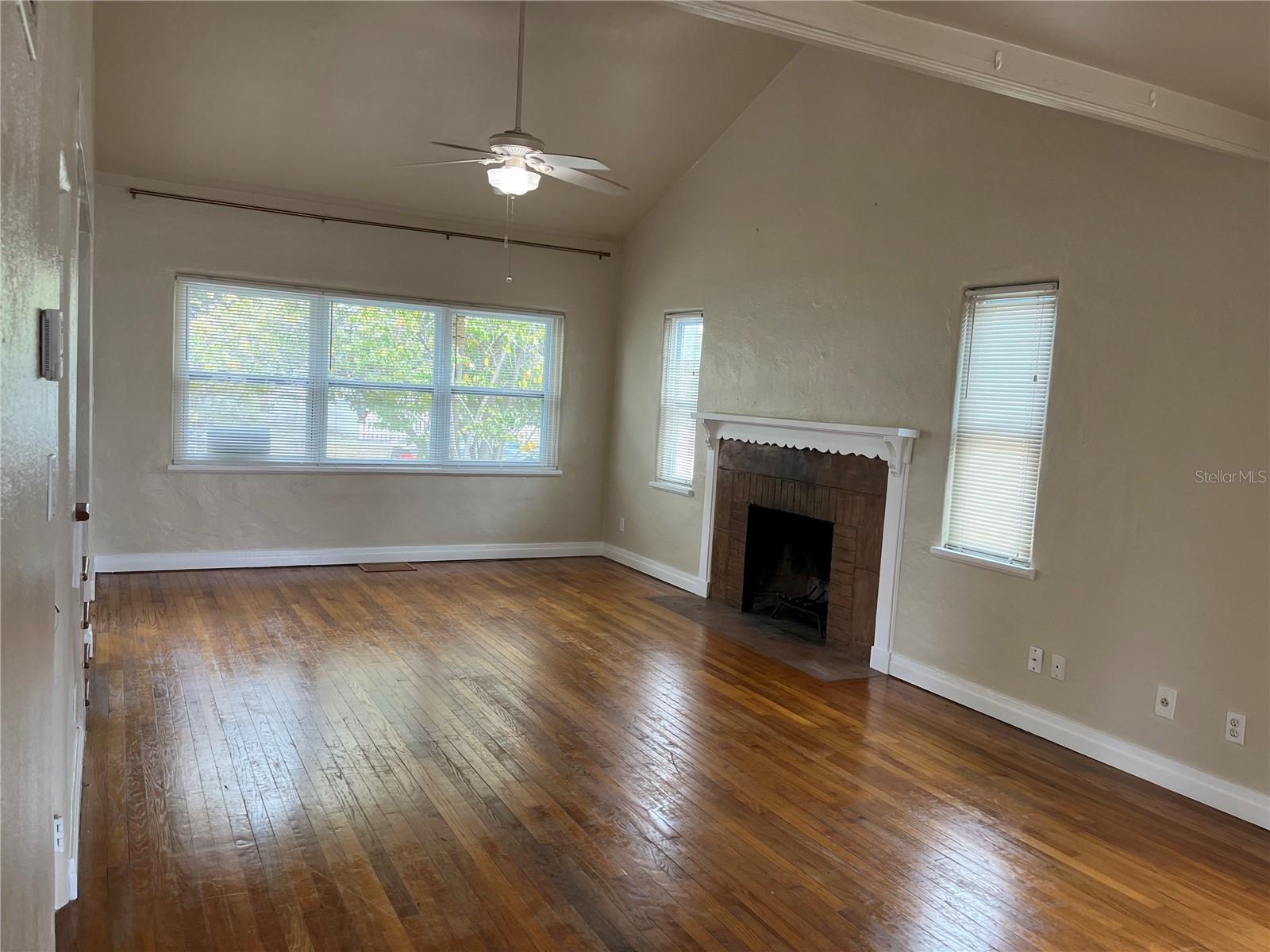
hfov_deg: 67.3
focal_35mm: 26
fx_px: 954
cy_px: 476
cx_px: 635
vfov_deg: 53.1
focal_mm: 5.1
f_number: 1.6
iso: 80
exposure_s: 1/120
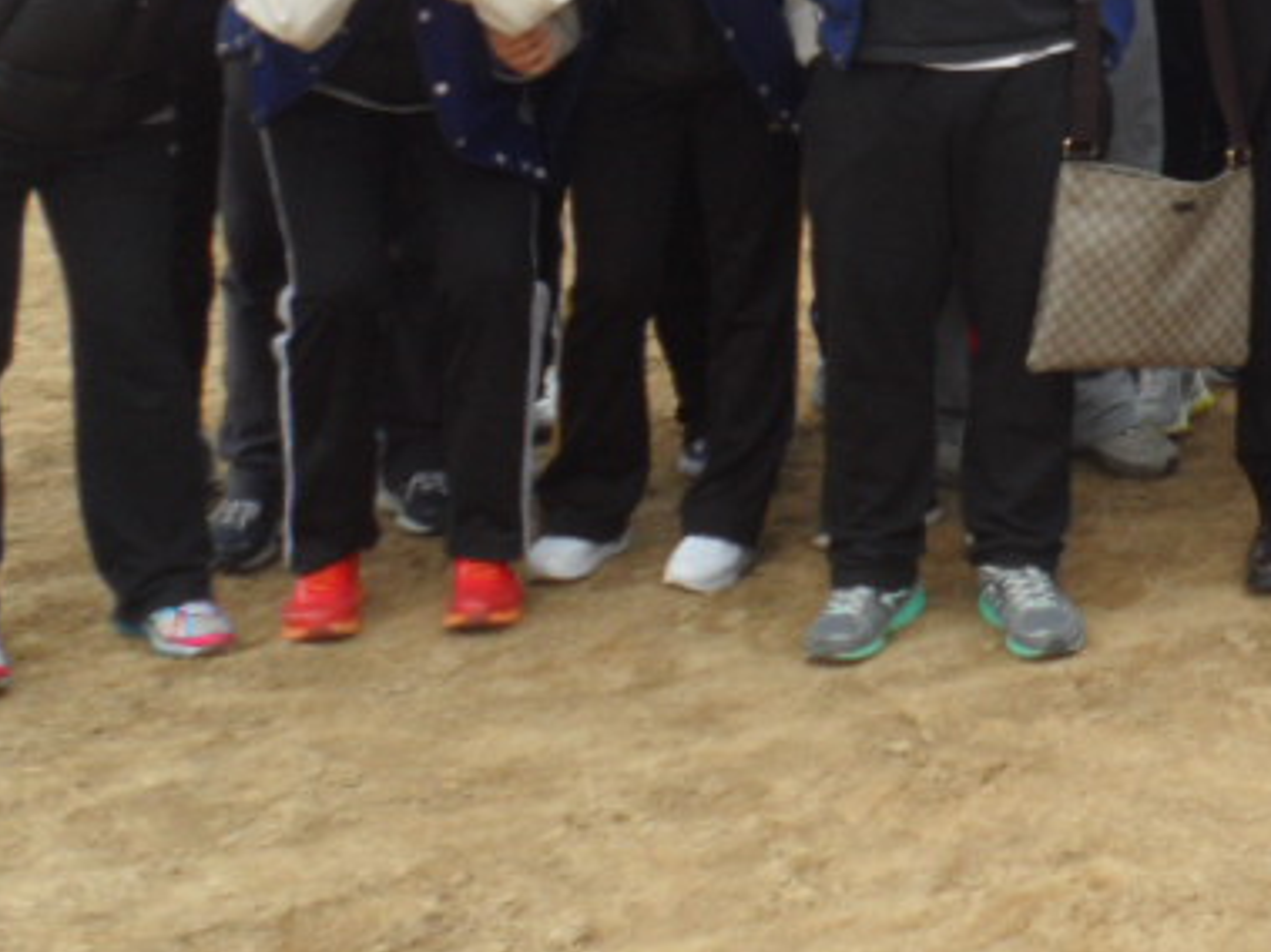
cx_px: 1516
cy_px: -225
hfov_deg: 22.3
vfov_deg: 17.3
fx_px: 2973
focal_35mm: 81
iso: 80
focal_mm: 5.7
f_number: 3.5
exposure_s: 1/180
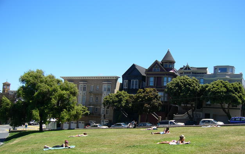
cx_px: 125
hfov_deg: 51.5
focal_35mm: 38
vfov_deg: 33.5
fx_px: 254
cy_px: 93
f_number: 8
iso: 50
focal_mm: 5.8
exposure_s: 1/100
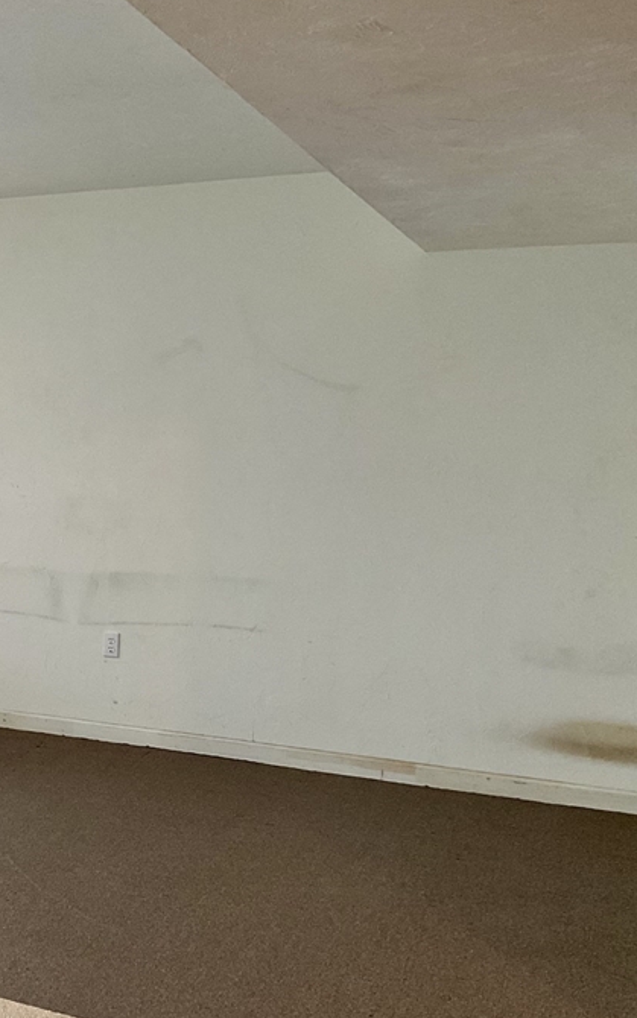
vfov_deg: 42.6
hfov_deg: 25.4
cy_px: 573
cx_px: -68
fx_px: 1305
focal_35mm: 47
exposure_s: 1/60
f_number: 1.8
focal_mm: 3
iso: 100
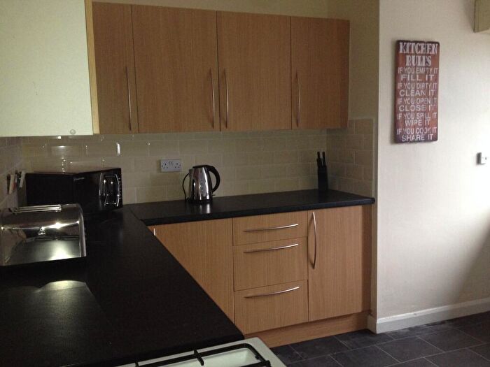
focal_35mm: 35
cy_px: 184
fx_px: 495
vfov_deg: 40.7
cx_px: 245
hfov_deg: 52.6
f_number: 2.4
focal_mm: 4.28
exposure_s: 1/17
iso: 160
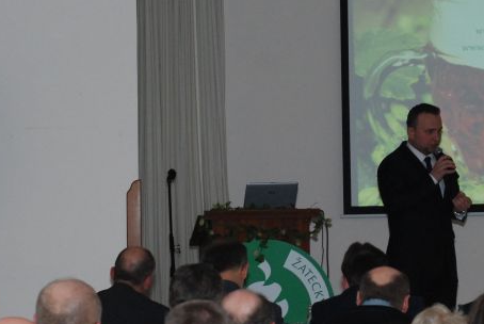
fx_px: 2275
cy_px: 175
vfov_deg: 8.1
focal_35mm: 169
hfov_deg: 12.1
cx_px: 332
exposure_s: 1/60
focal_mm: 50
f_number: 7.1
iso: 800
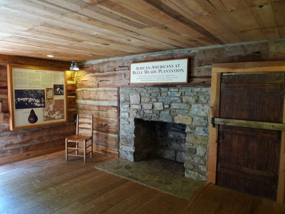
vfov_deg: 56.8
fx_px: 198
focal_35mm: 24
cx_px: 142
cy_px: 107
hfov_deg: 71.6
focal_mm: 5.1
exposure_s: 1/30
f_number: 2
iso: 200
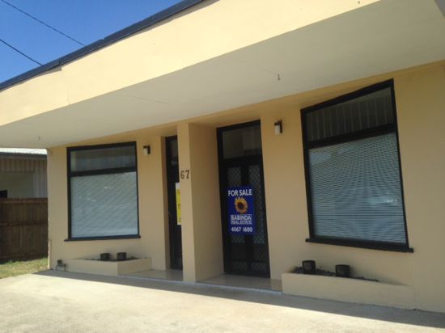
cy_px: 166
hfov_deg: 55.4
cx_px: 222
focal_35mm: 33
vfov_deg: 42.9
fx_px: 424
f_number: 2.4
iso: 50
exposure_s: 1/1391
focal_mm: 4.12
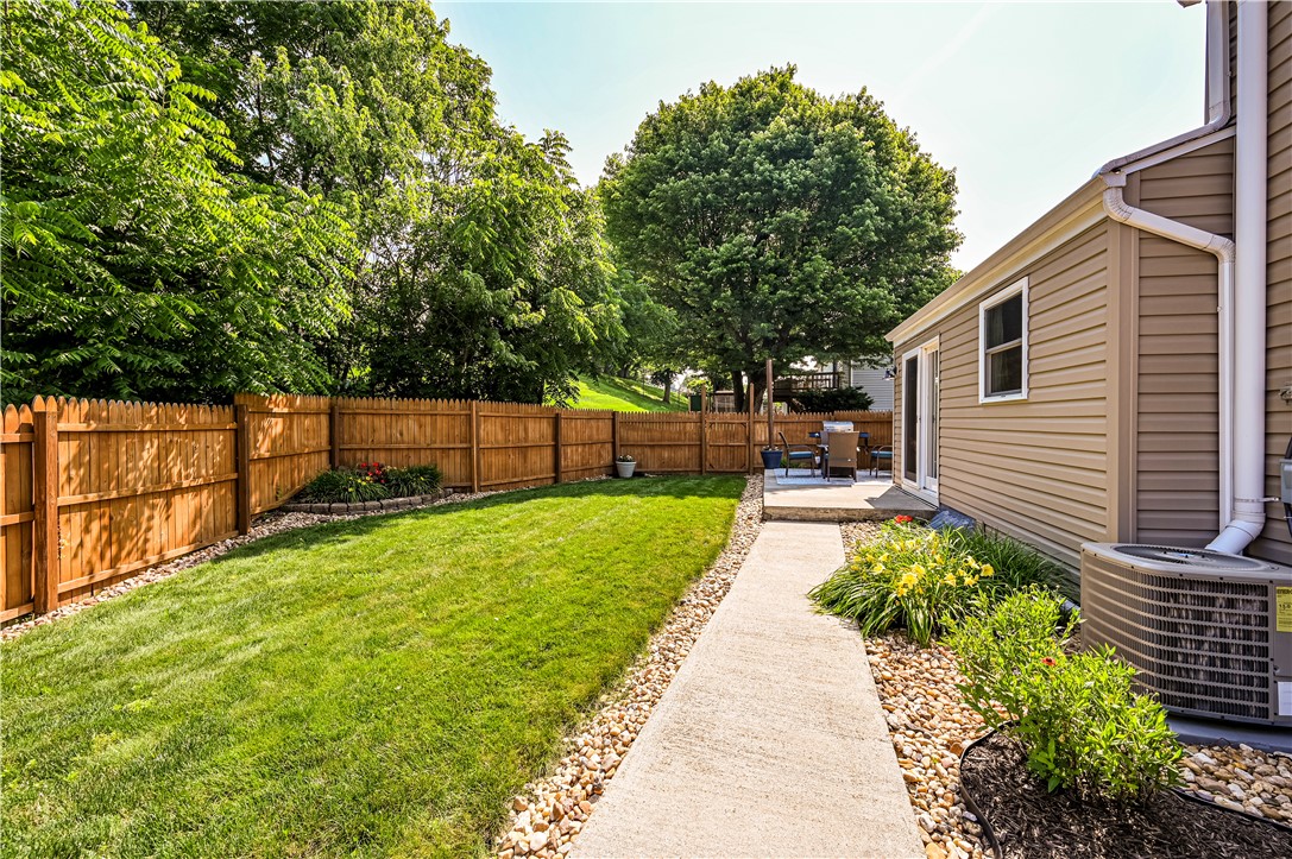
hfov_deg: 104.3
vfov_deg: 81.1
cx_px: 646
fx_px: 502
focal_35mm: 14
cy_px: 430
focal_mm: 14
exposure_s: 1/125
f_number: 8
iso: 100
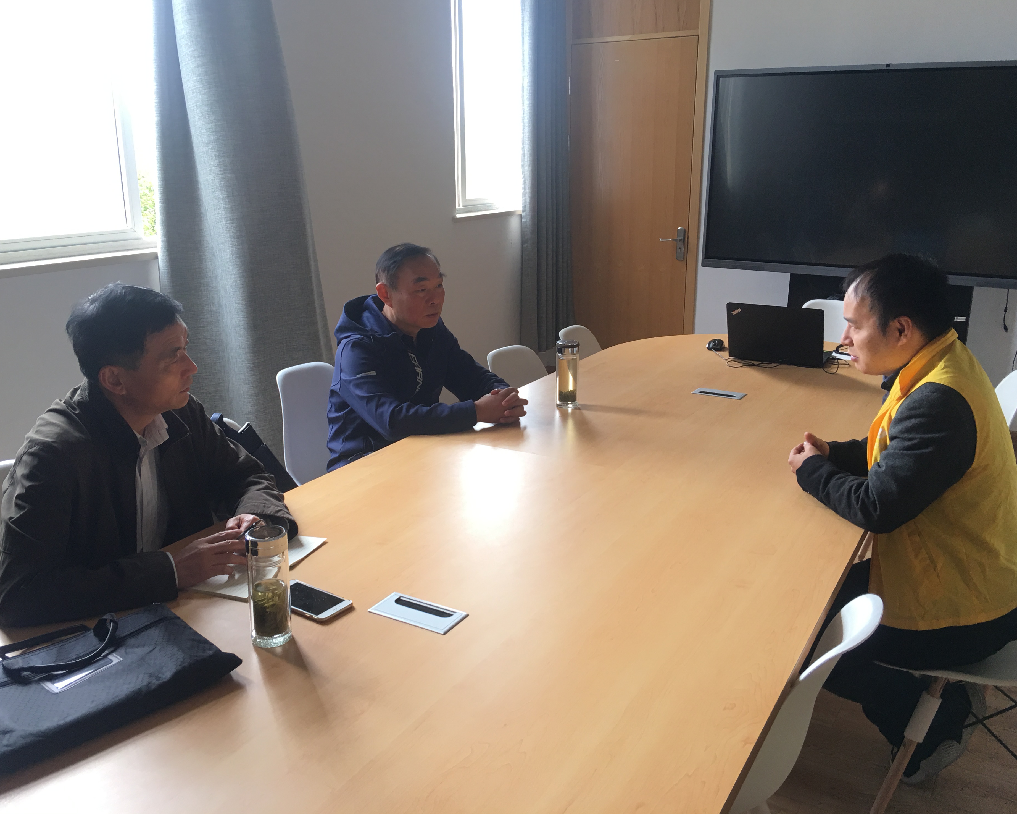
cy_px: 399
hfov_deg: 57.2
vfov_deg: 47.1
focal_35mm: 31
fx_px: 933
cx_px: 501
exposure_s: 1/33
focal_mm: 4.15
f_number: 2.2
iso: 32
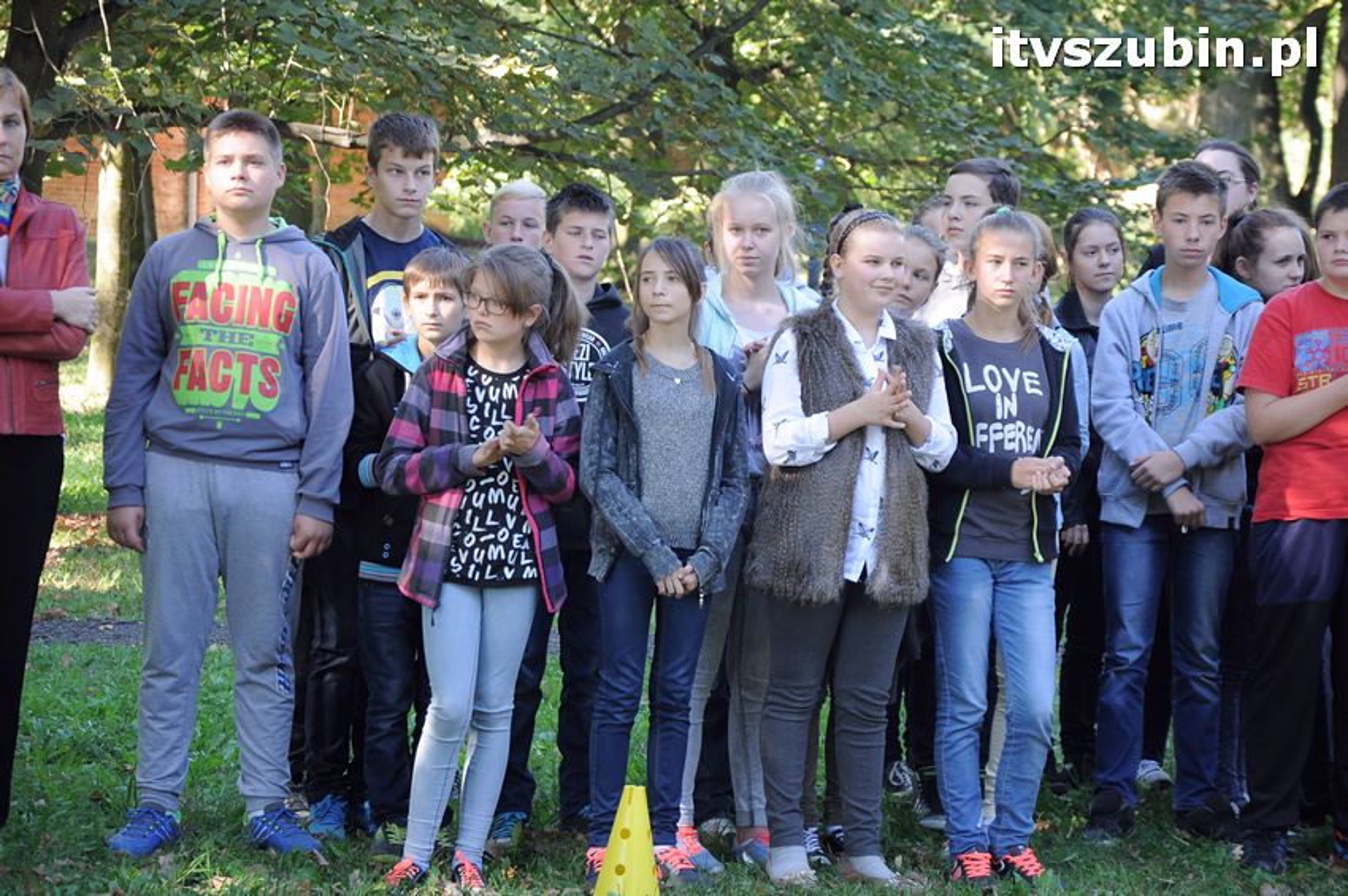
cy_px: 448
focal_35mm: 158
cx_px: 674
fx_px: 5892
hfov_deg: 13.1
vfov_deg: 8.7
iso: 400
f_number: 5.6
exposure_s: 1/60
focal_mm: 105
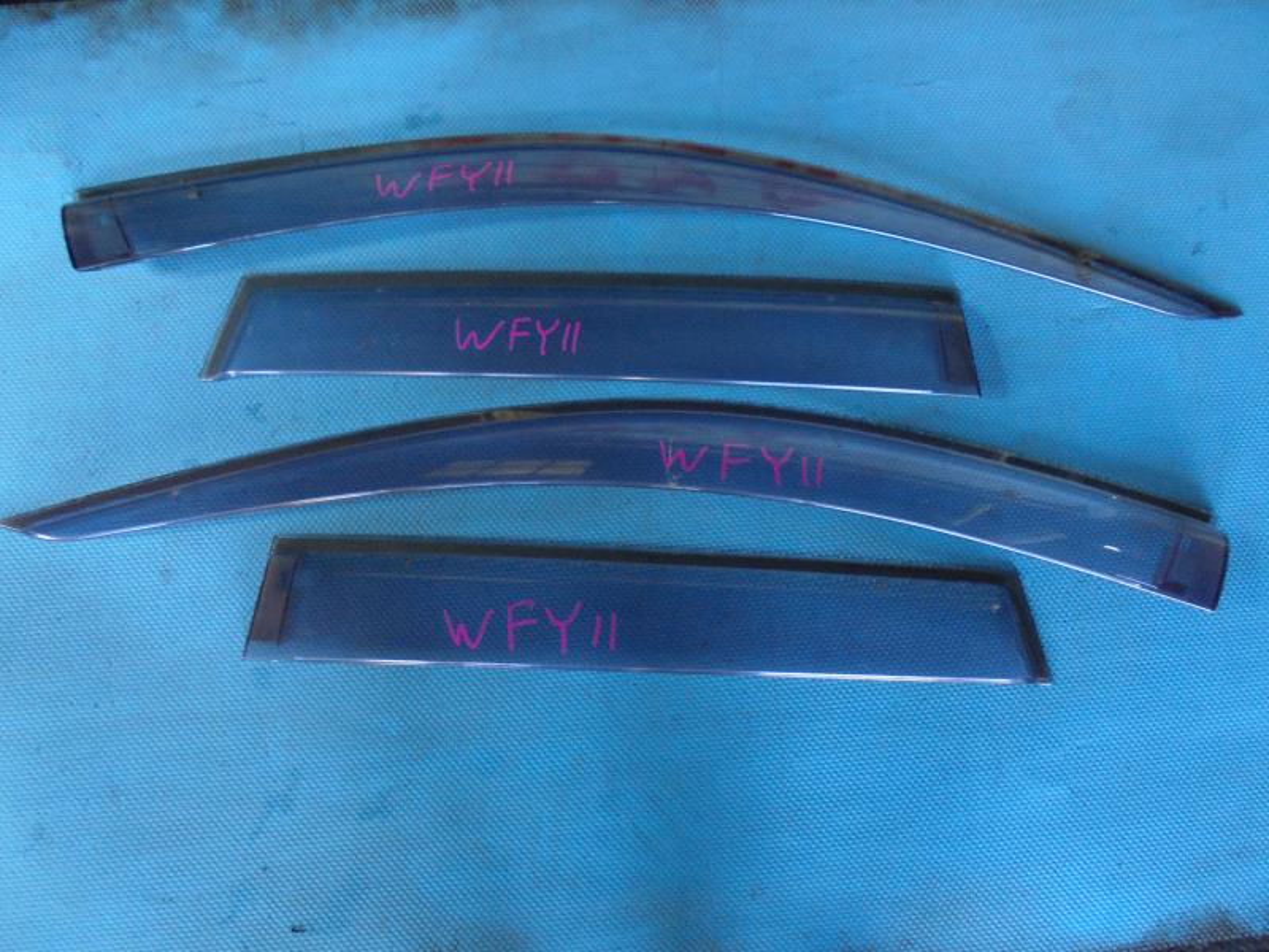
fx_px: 953
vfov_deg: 53.1
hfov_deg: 67.3
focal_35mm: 26
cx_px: 634
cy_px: 476
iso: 250
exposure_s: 1/30
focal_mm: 4.6
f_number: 3.5
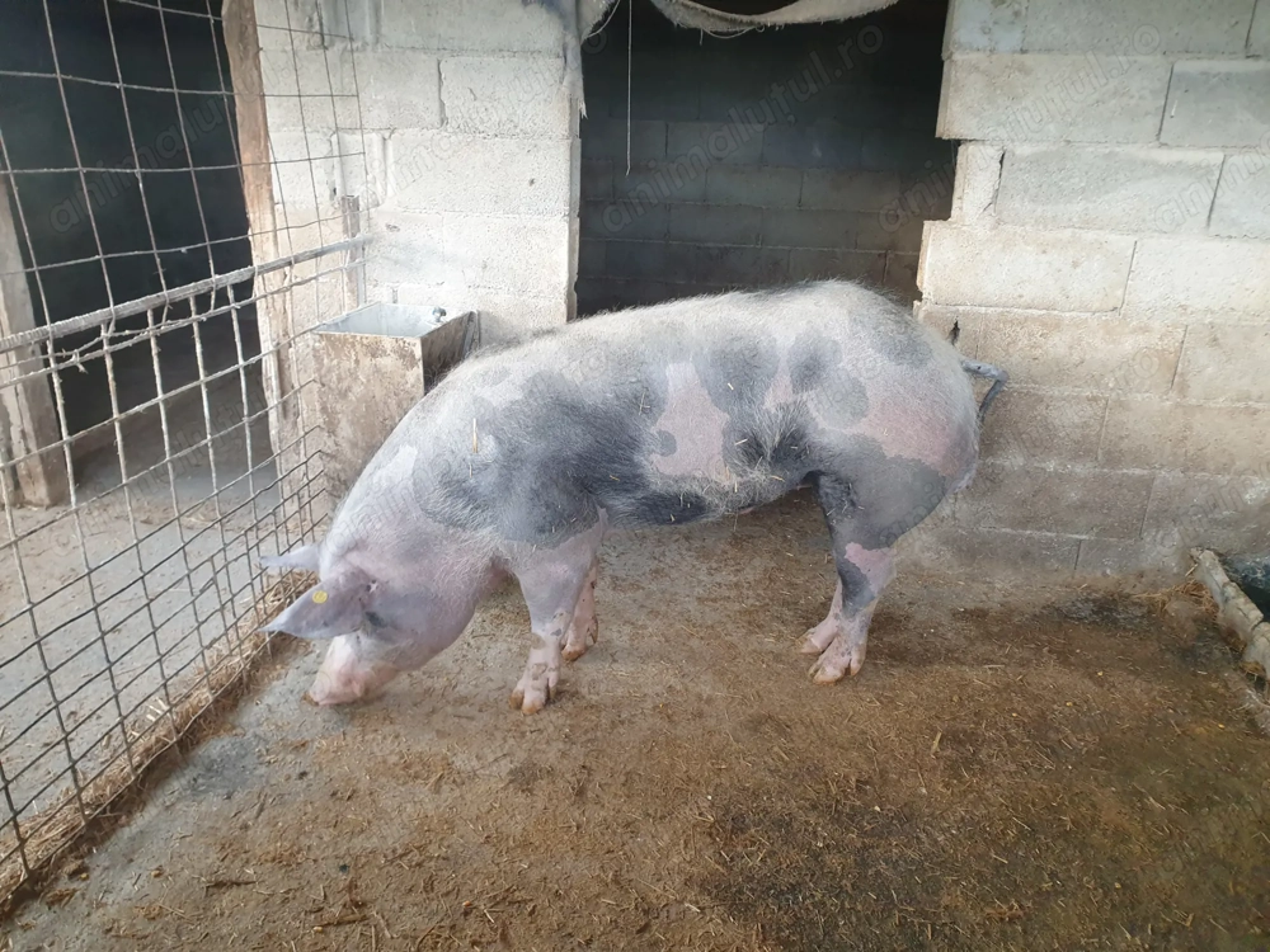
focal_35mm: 26
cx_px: 635
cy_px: 476
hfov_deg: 67.3
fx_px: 954
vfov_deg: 53.1
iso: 250
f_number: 2.4
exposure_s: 1/60
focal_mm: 4.3
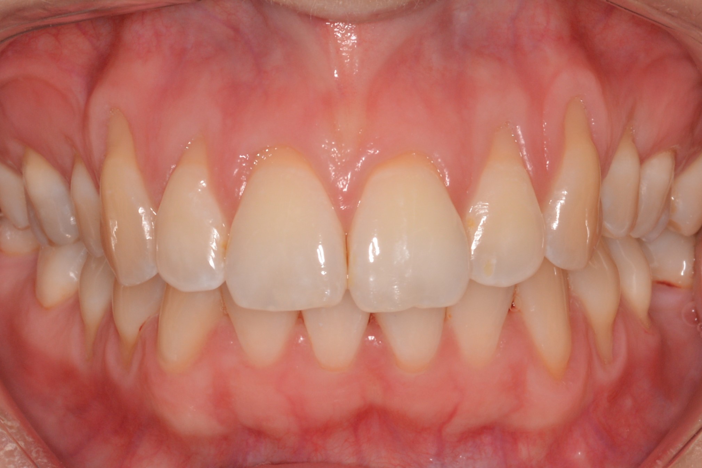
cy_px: 234
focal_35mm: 135
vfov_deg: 10.2
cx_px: 351
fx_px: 2632
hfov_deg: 15.2
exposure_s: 1/60
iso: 160
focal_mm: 90
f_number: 22
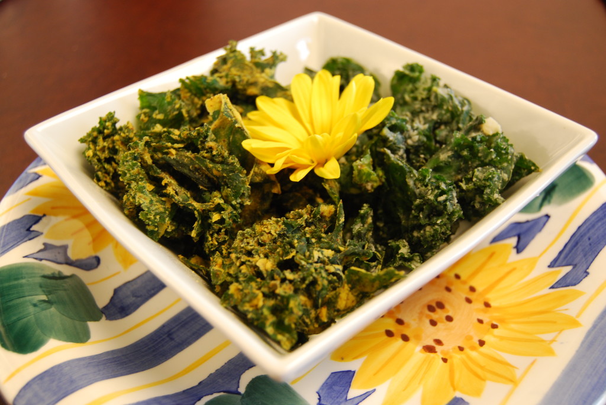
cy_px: 202
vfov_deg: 34.3
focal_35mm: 39
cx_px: 303
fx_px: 657
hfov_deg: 49.5
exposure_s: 1/50
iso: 400
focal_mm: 26
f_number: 4.2
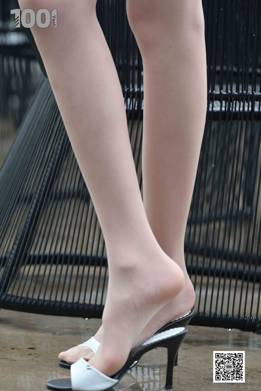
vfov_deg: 10.3
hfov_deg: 6.9
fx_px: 2175
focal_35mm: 200
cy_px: 196
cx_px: 130
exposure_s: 1/200
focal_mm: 200
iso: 640
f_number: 5
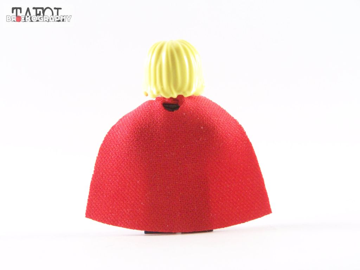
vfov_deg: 12.7
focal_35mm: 117
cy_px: 135
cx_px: 180
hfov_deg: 16.8
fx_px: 1217
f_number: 4
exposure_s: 1/60
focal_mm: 19.4
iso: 400
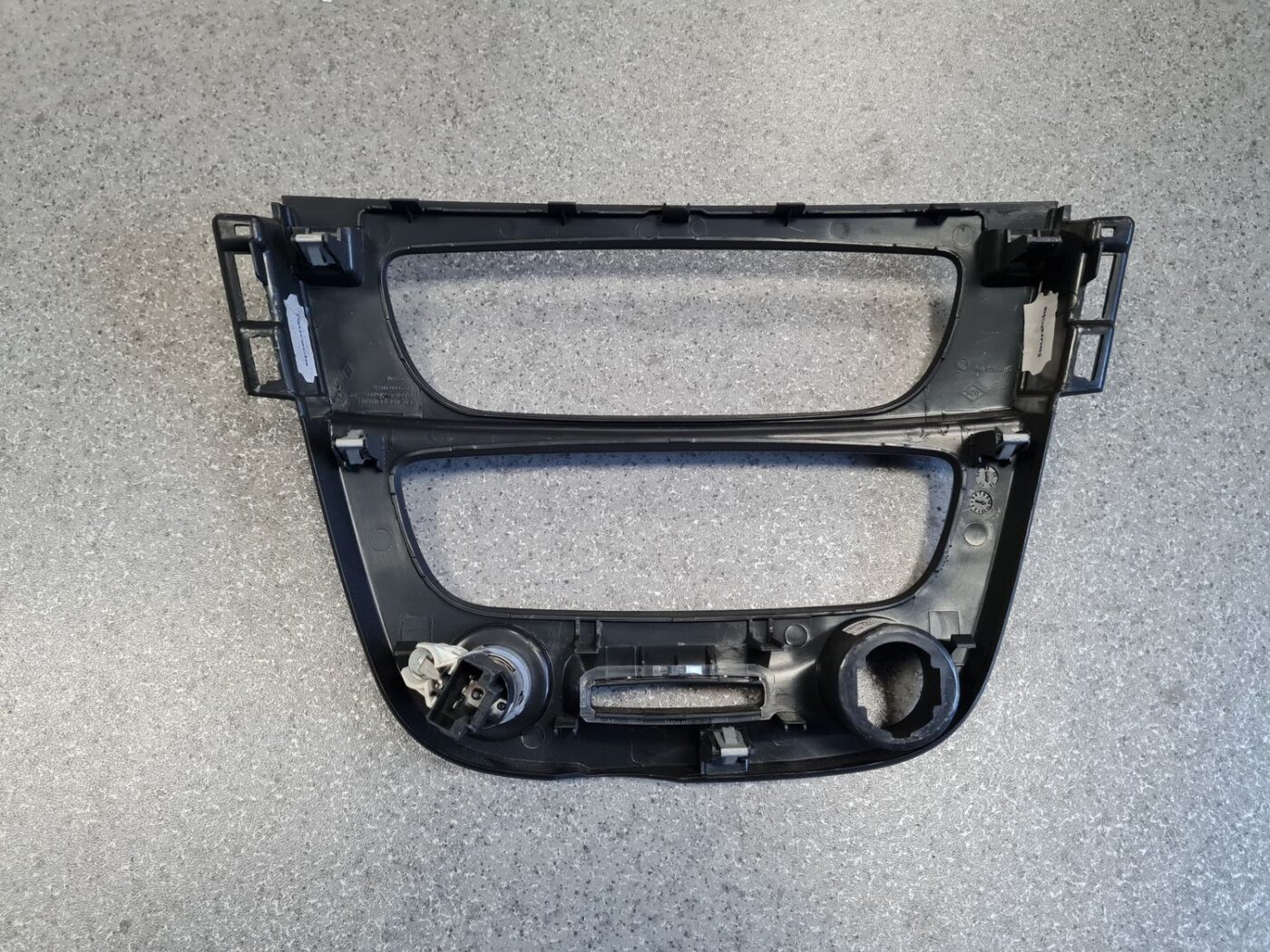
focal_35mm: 26
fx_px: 954
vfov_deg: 53.1
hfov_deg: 67.3
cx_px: 635
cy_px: 476
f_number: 1.8
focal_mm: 5.4
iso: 320
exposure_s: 1/100
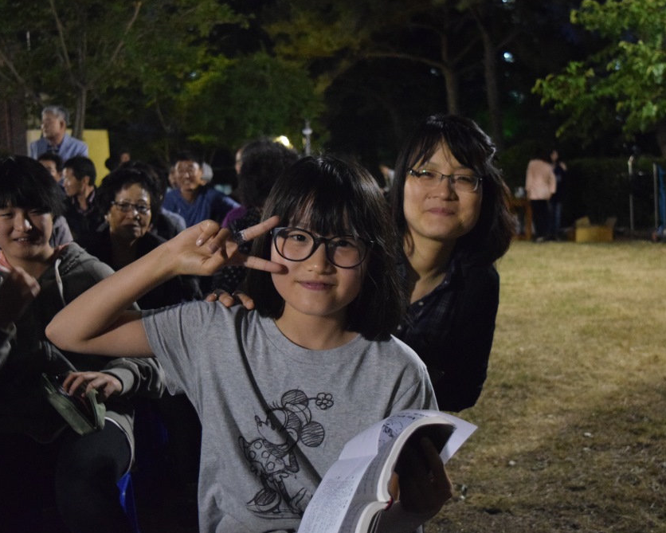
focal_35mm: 47
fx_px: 918
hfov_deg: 39.9
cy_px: 268
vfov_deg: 32.4
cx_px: 323
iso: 6400
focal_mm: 27
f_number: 4
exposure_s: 1/50
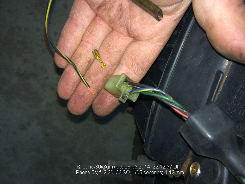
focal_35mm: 31
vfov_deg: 45.5
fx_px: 219
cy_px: 93
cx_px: 123
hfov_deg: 58.3
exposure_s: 1/65
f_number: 2.2
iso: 32
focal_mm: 4.12
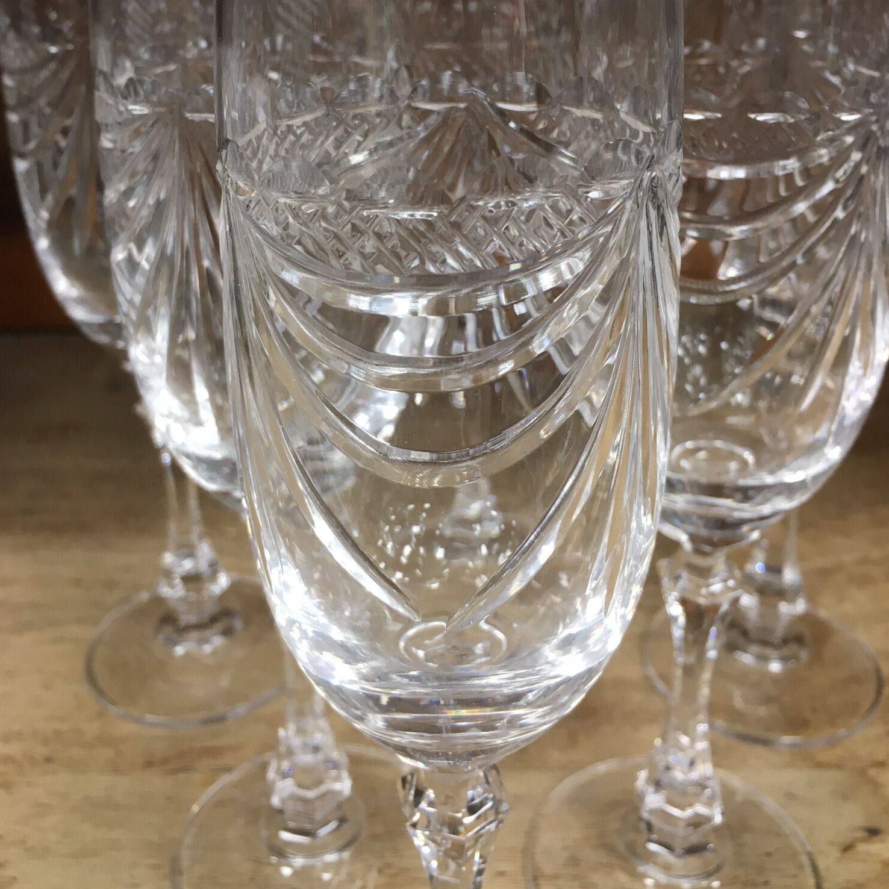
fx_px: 1017
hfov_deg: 47.2
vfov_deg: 46.8
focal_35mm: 35
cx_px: 440
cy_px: 338
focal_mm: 4.15
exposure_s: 1/33
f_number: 2.2
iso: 80
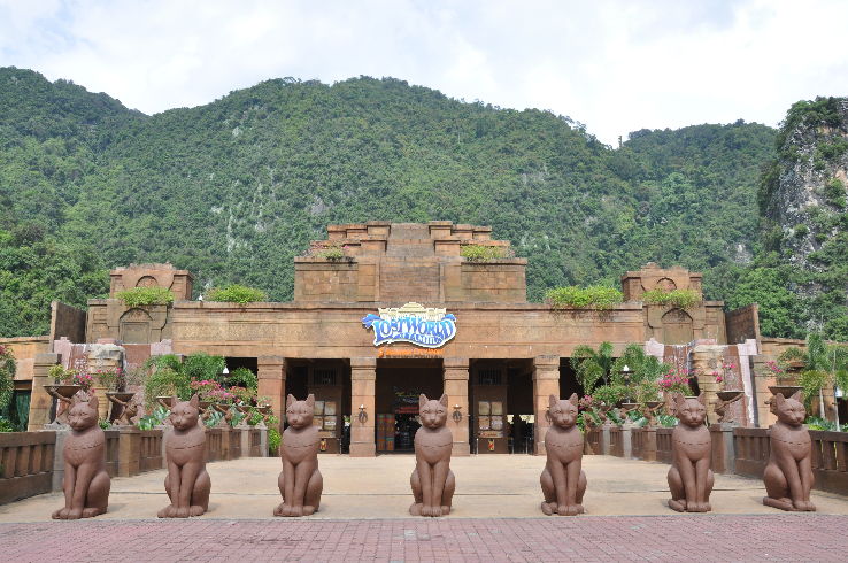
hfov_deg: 67.5
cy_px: 282
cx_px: 424
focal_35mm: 27
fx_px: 635
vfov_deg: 47.8
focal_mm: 18
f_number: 11
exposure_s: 1/160
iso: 200
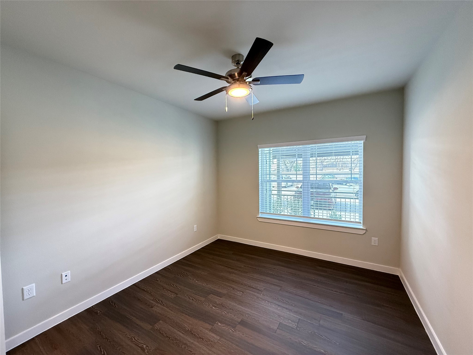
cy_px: 178
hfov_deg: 102.1
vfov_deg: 85.7
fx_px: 191
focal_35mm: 14
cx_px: 236
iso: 640
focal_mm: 2.22
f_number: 2.2
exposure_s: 1/120
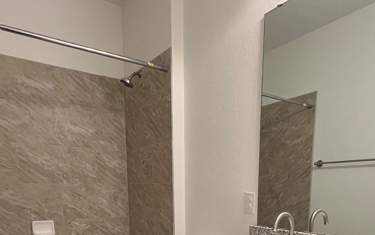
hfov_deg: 66.4
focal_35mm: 28
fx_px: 286
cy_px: 239
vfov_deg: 39.0
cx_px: 199
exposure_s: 1/60
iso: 320
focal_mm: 1.57
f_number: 1.8
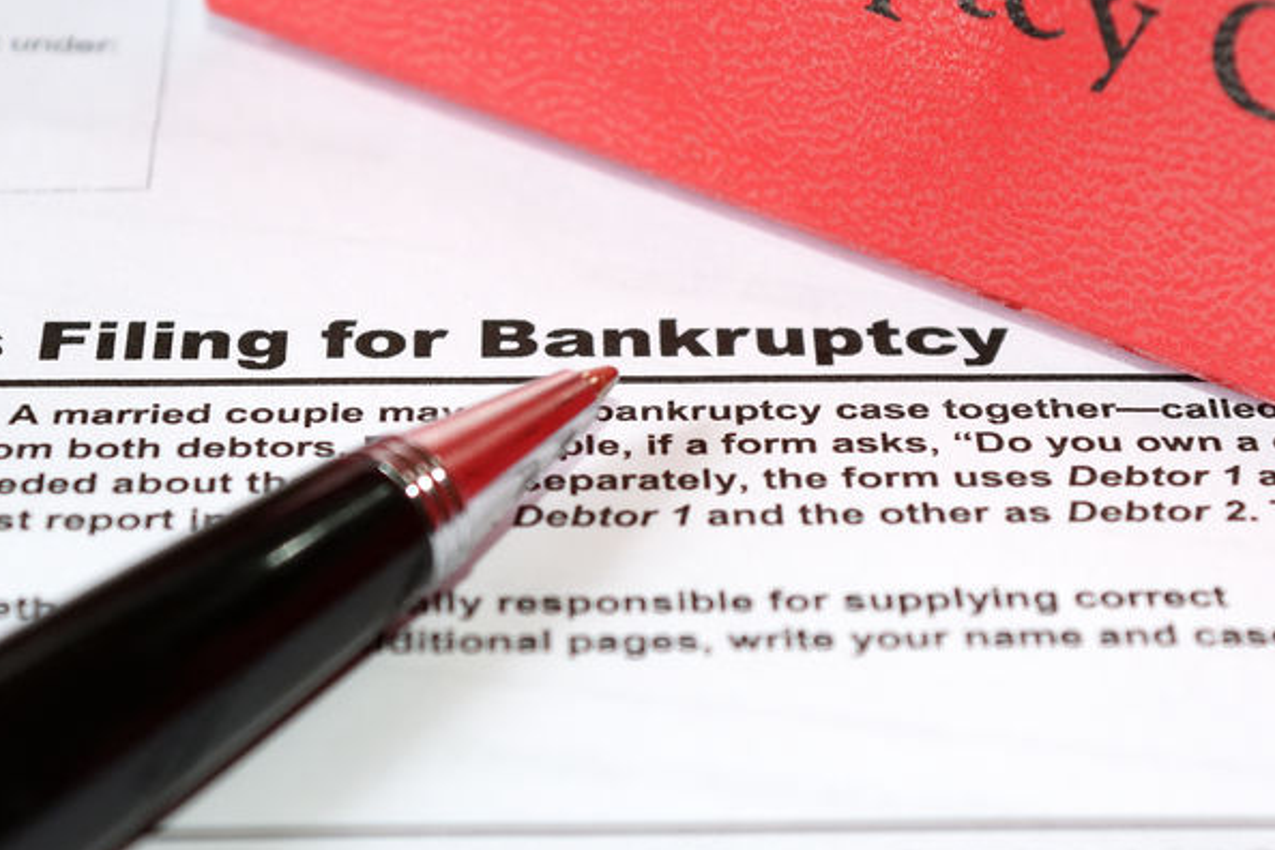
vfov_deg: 11.6
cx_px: 627
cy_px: 332
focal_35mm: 118
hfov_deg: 17.4
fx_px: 4169
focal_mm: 55
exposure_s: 1/125
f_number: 5.6
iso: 1000
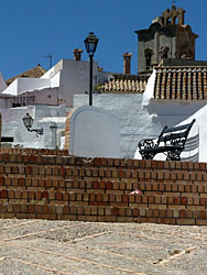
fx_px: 915
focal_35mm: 115
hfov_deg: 12.9
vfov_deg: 17.0
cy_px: 224
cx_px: 70
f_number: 5.6
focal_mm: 7.9
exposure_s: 1/500
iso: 80
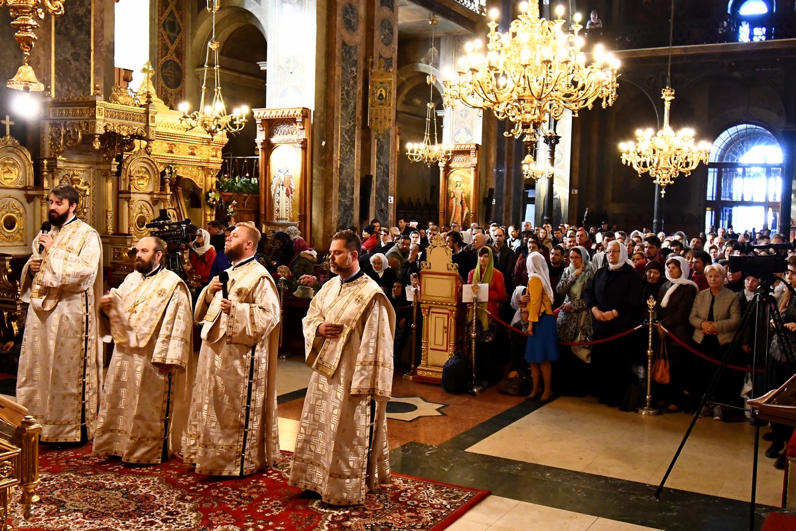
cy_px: 266
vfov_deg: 43.6
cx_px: 398
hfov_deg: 61.9
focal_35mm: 30
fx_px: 663
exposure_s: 1/30
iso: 3200
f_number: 5.6
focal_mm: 20
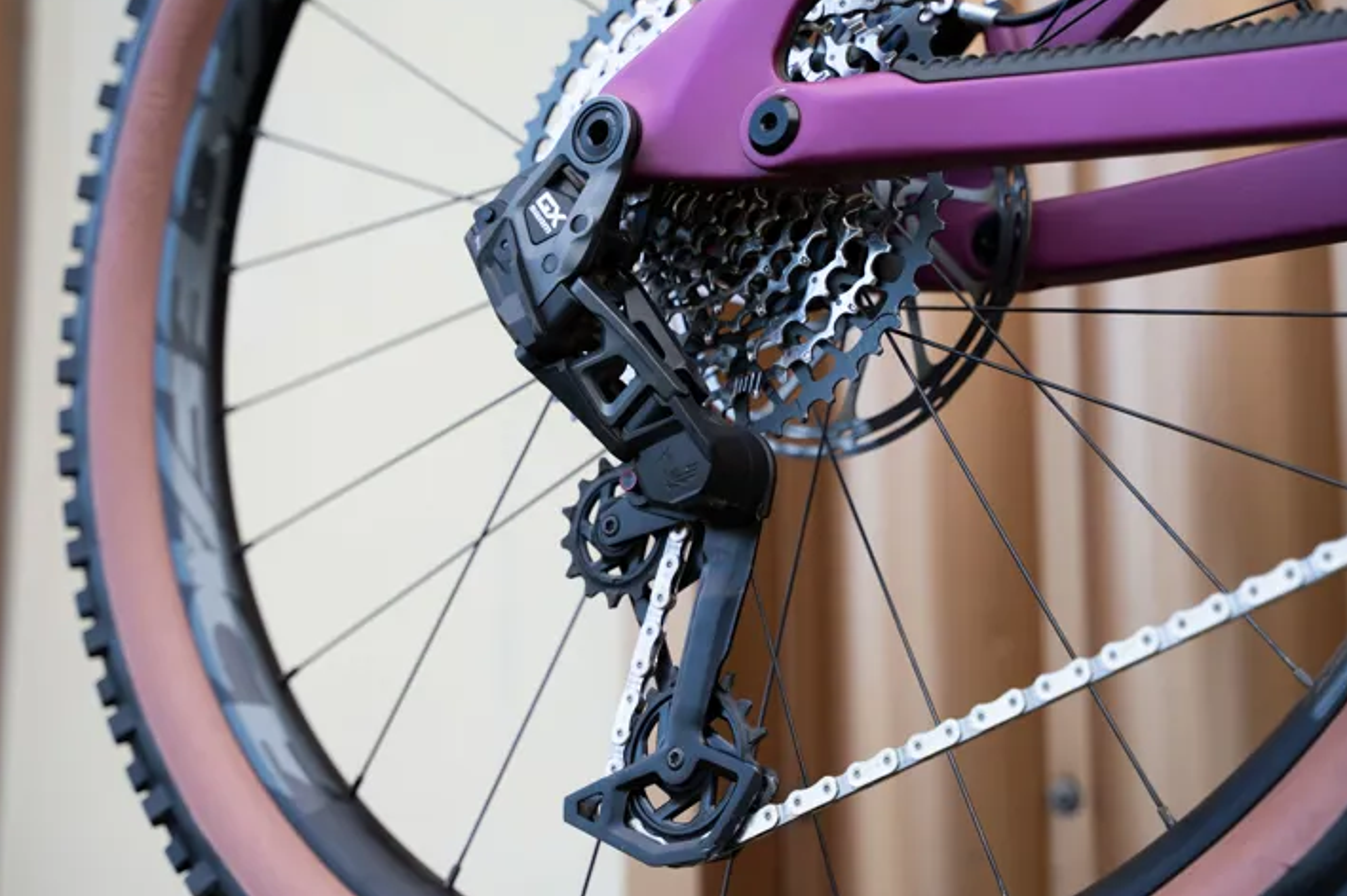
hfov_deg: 28.9
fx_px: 2618
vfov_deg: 19.4
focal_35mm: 70
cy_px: 417
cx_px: 707
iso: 100
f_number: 3.5
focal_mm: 62
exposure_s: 1/80
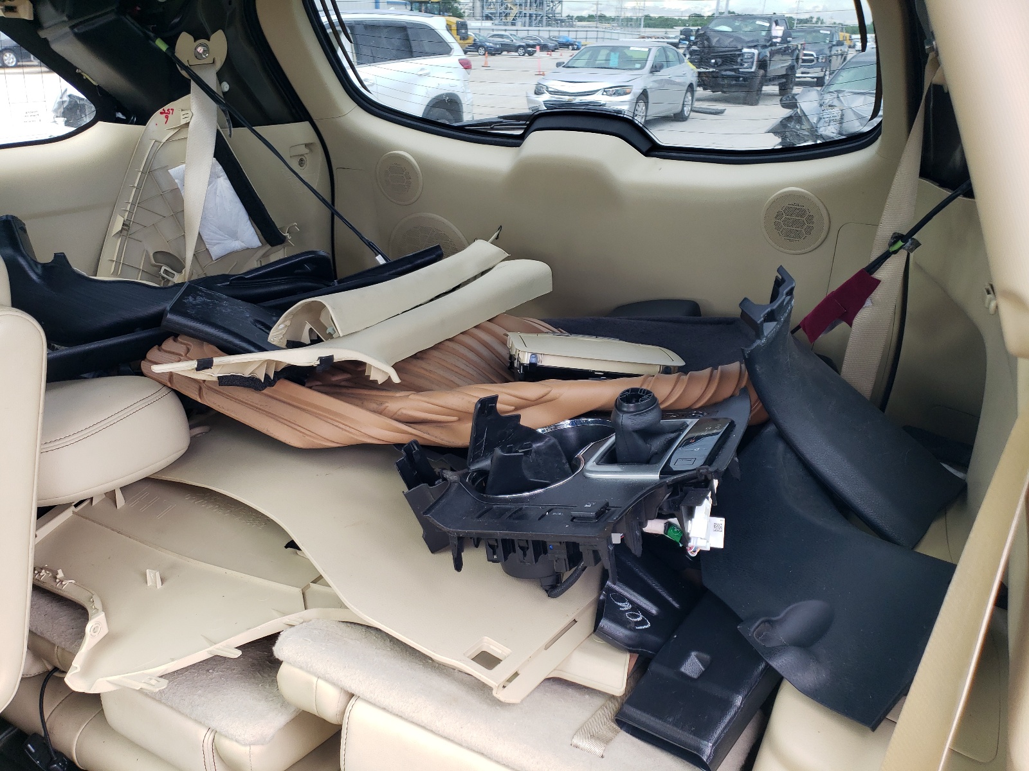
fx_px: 773
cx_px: 514
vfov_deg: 53.1
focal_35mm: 26
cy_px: 386
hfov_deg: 67.3
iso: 50
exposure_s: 1/60.2
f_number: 1.5
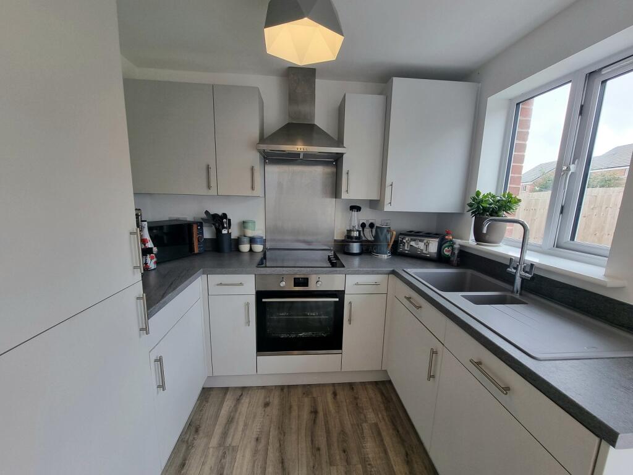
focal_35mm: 13
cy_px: 238
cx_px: 316
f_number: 2.2
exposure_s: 1/143
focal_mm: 2.2
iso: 50
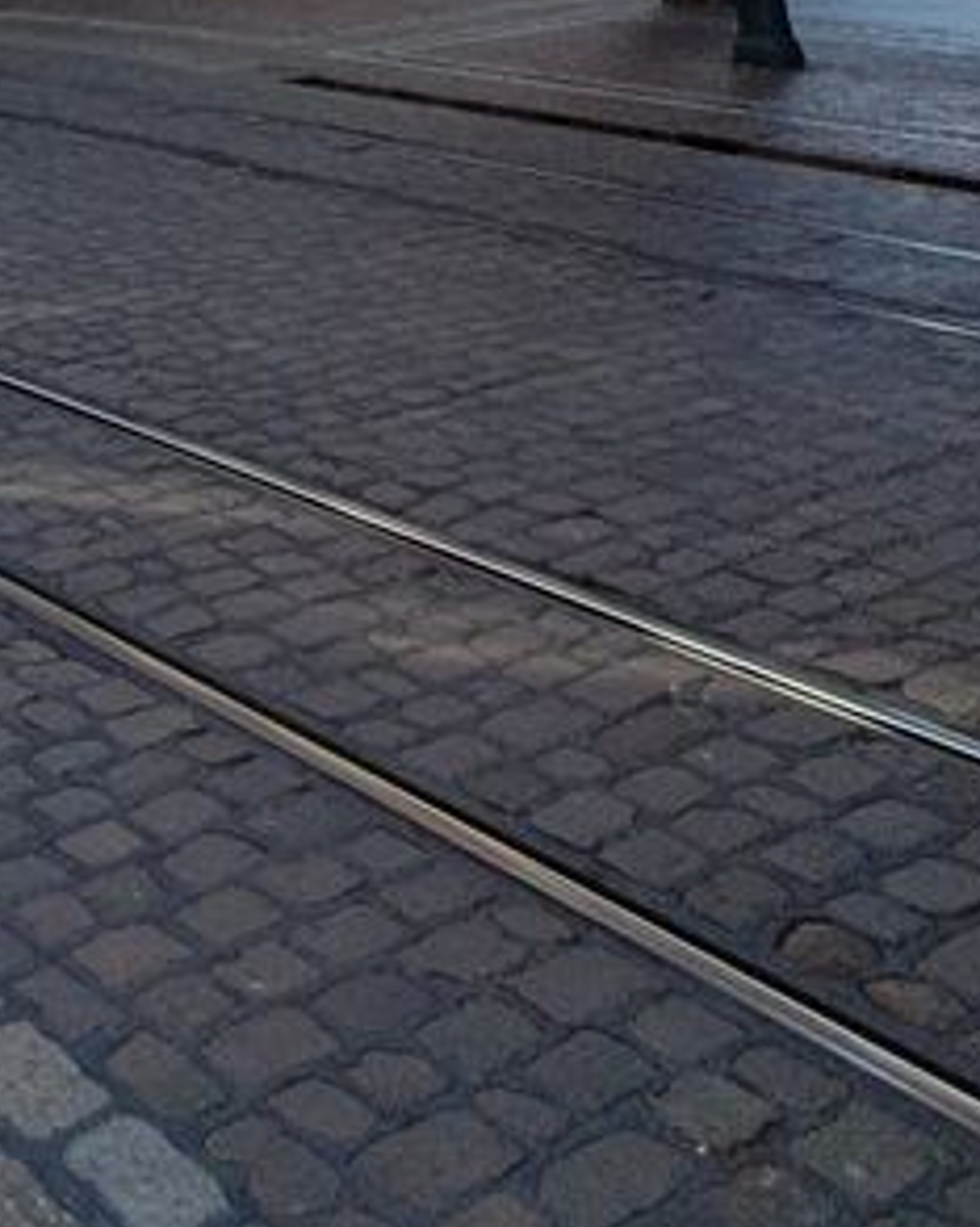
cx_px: -193
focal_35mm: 52
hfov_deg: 26.0
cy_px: -549
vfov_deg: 27.0
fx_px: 1887
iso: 50
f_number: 2.2
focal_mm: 1.8
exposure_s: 1/822
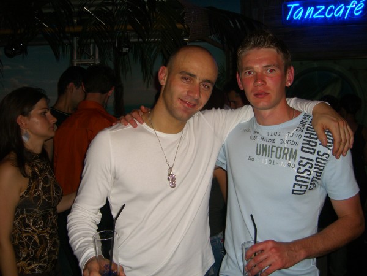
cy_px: 138
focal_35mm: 38
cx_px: 184
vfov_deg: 37.7
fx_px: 403
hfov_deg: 49.0
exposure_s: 1/60
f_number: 2.8
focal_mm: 7.9
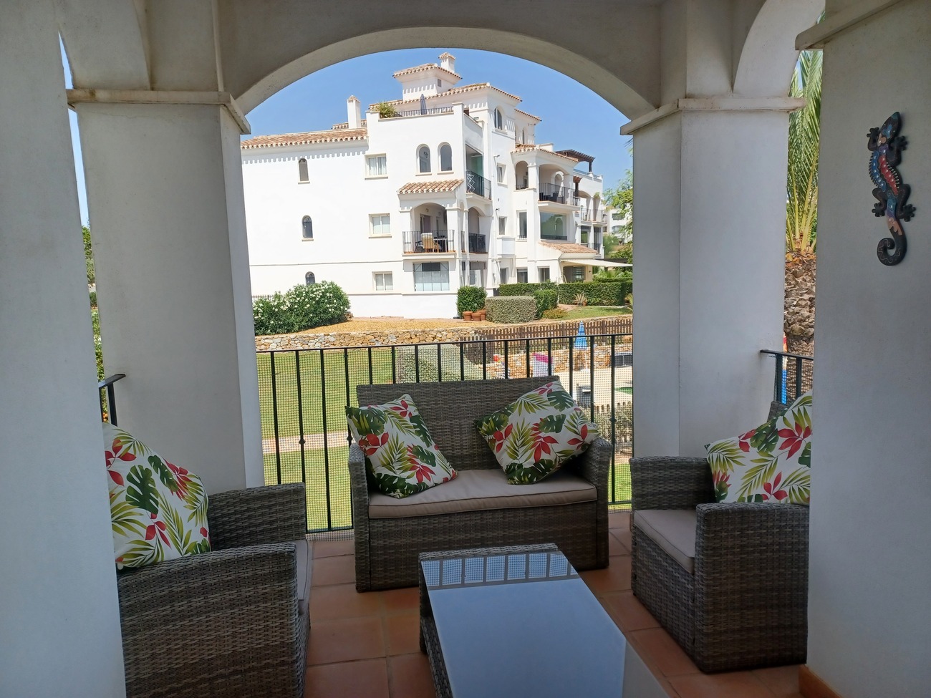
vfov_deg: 54.9
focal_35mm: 25
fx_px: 672
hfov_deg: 69.4
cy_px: 349
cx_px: 466
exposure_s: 1/361
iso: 32
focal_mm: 4.6
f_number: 1.8
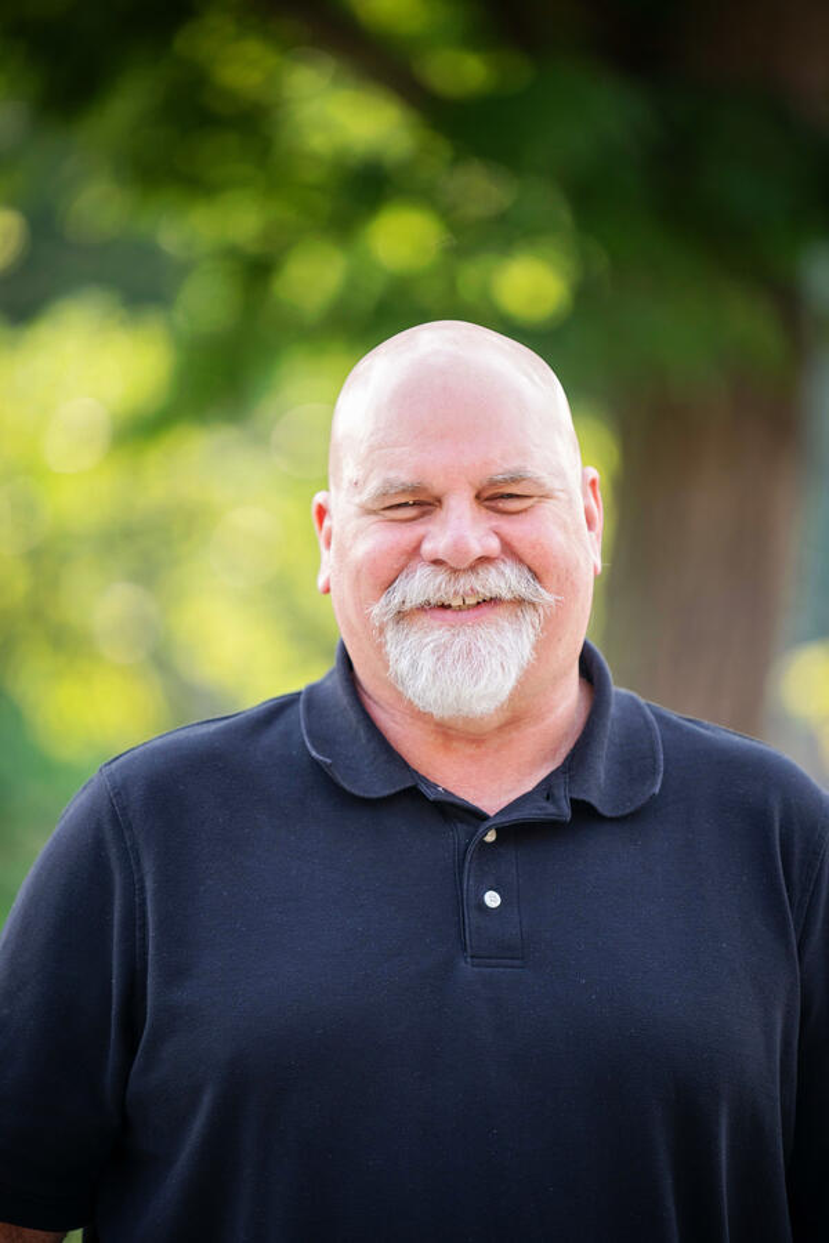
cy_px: 622
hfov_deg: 6.9
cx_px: 414
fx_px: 6908
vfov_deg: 10.3
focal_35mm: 200
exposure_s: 1/640
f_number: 2.8
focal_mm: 200
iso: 400
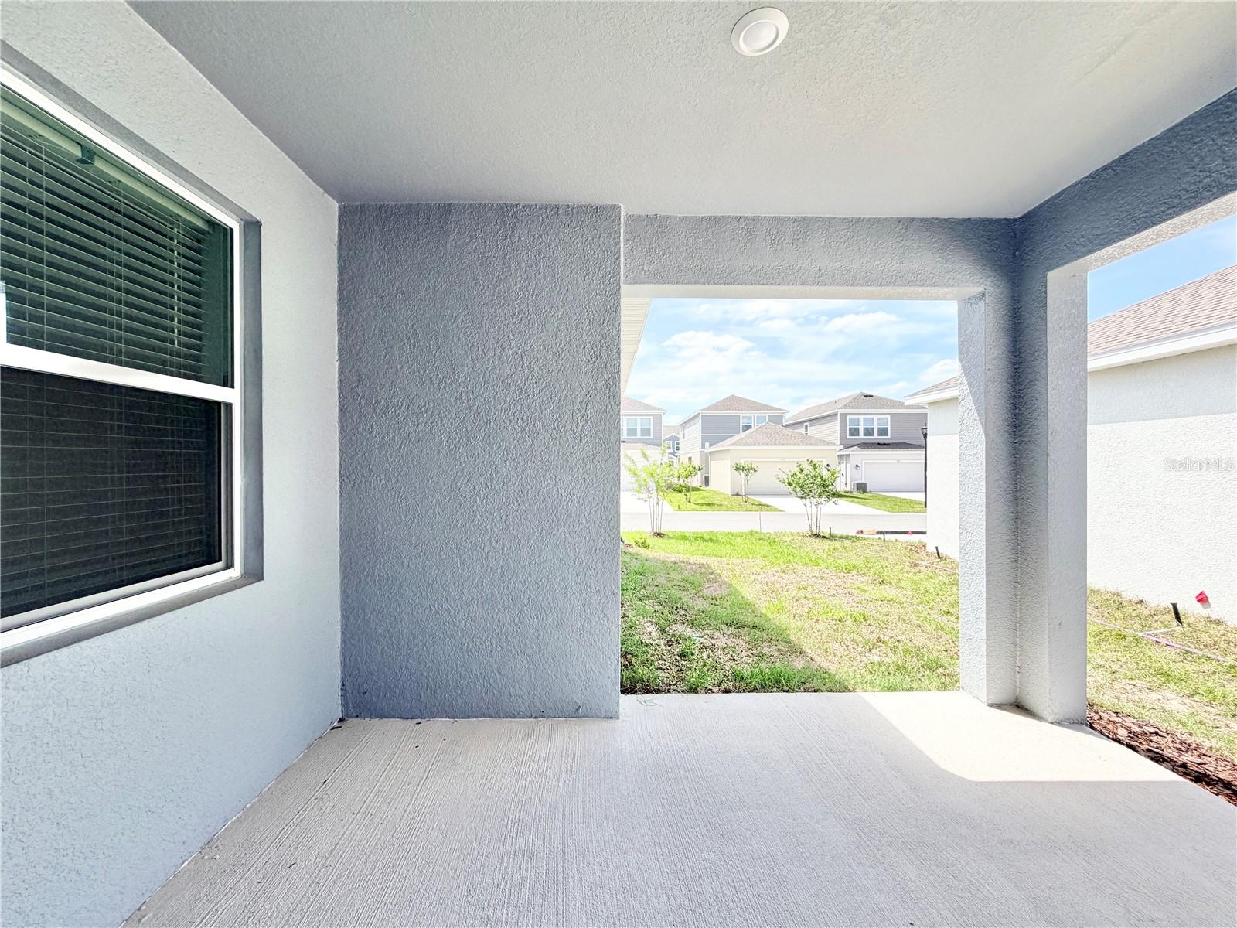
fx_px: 500
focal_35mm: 14
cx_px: 618
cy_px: 464
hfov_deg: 102.1
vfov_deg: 85.7
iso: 40
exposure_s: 1/631
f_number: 2.2
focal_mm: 2.22
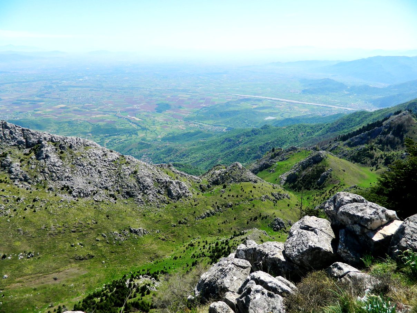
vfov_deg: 54.9
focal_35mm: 25
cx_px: 208
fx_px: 301
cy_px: 156
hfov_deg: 69.4
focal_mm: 4.5
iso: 80
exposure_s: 1/800
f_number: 3.1
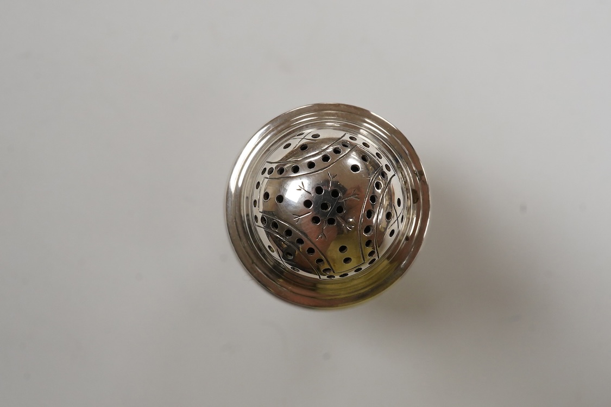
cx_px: 306
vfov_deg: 29.9
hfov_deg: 43.6
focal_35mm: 45
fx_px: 764
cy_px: 204
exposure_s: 1/160
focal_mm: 30
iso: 2500
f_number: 16
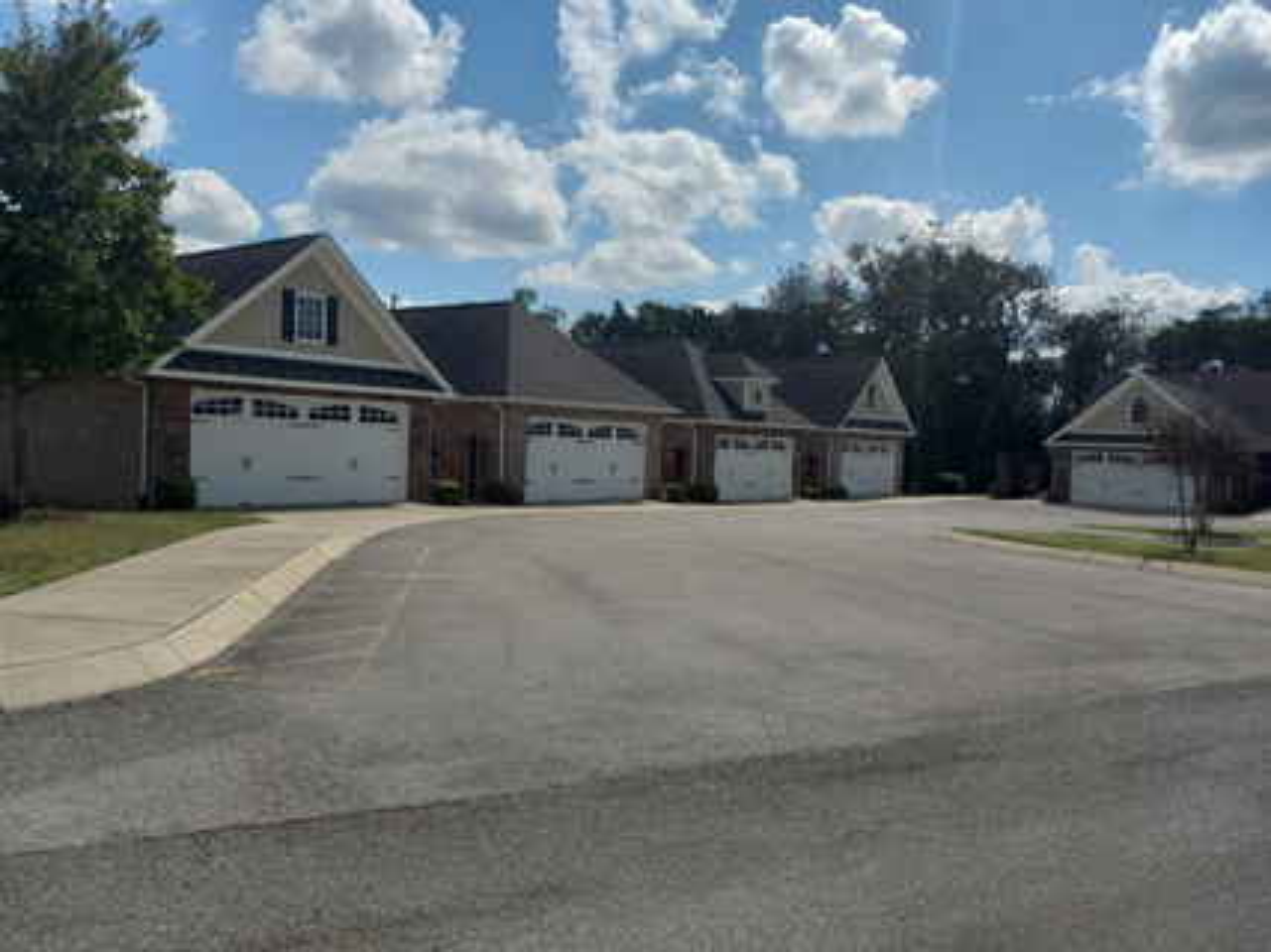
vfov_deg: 51.3
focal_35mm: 27
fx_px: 991
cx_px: 636
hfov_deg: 65.3
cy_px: 476
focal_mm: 3.94
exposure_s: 1/4016
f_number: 1.8
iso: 40
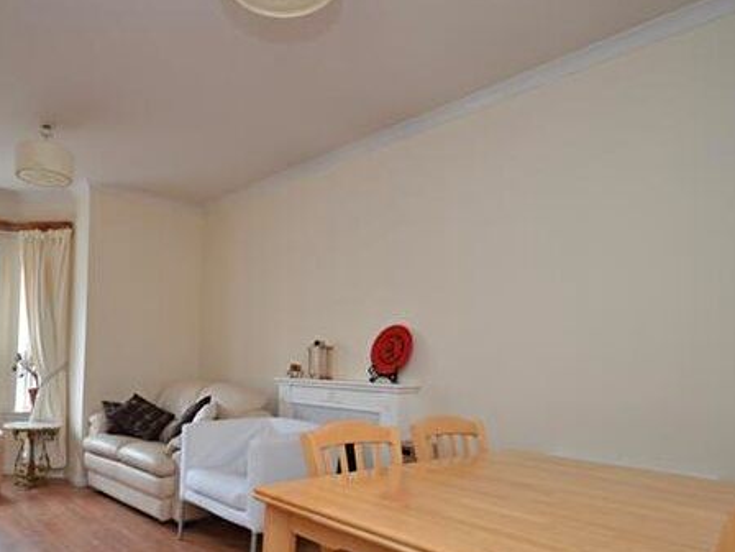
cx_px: 244
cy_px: 350
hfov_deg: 68.0
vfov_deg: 54.6
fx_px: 526
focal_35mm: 25
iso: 400
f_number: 4.2
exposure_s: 1/60
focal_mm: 11
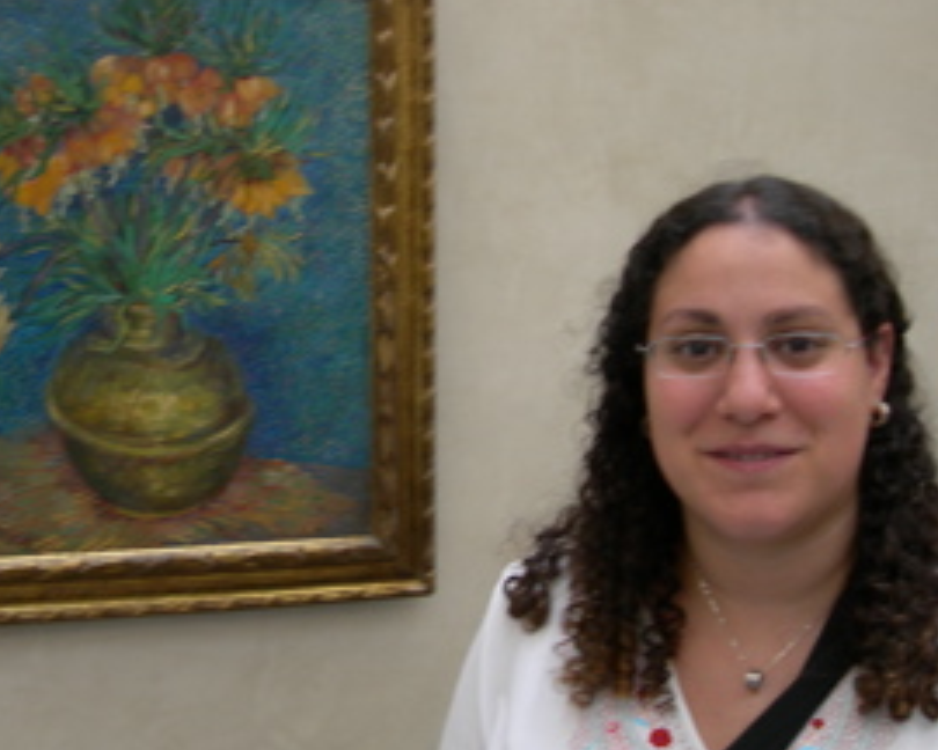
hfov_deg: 34.0
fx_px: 1527
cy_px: 333
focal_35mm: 55
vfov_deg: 27.6
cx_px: 358
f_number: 2.8
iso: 50
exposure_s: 1/7.8
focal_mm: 7.8
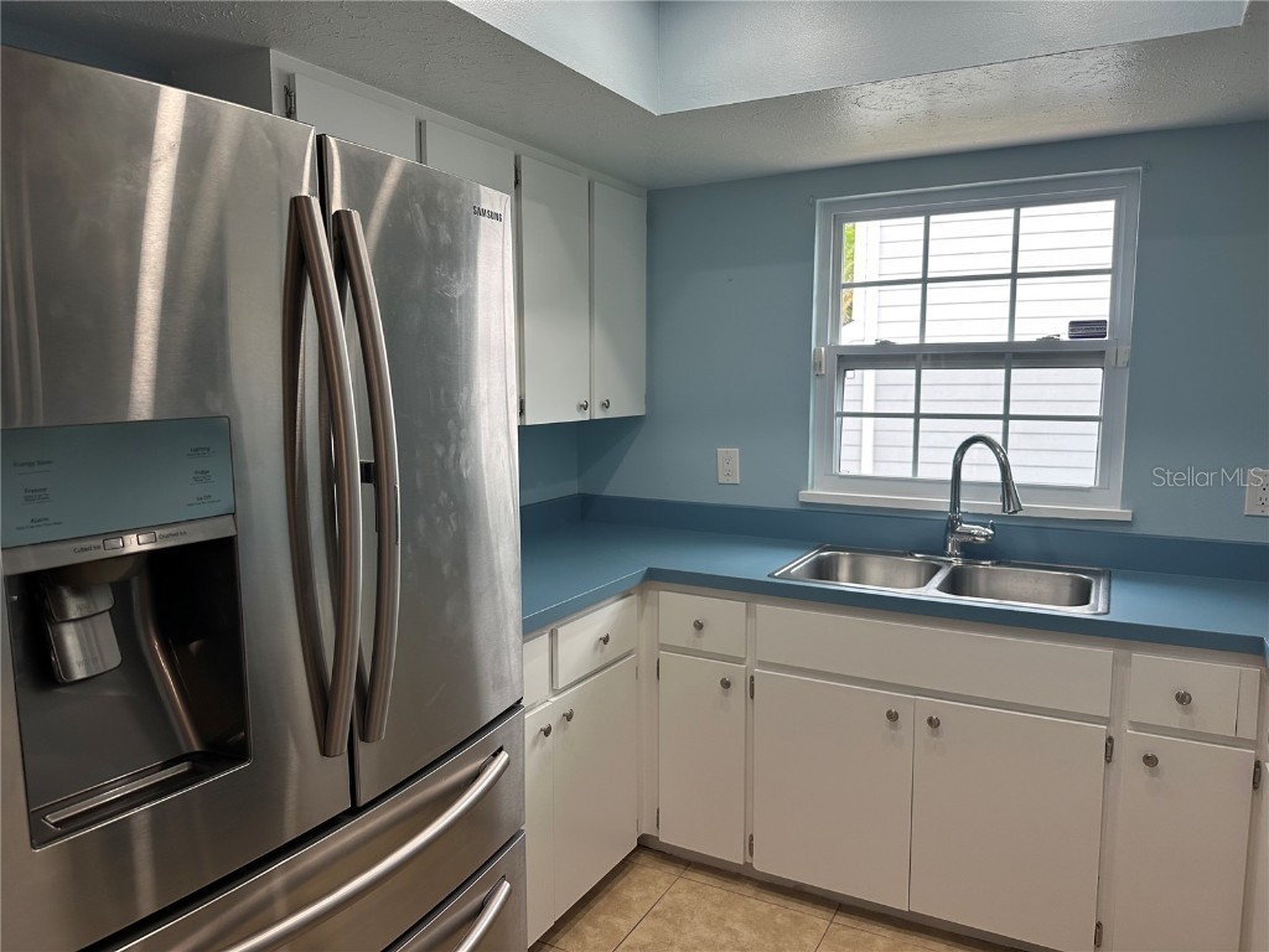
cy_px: 476
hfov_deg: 71.6
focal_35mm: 24
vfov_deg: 56.8
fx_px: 880
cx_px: 634
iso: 125
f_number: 1.78
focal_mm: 6.86
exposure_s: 1/161
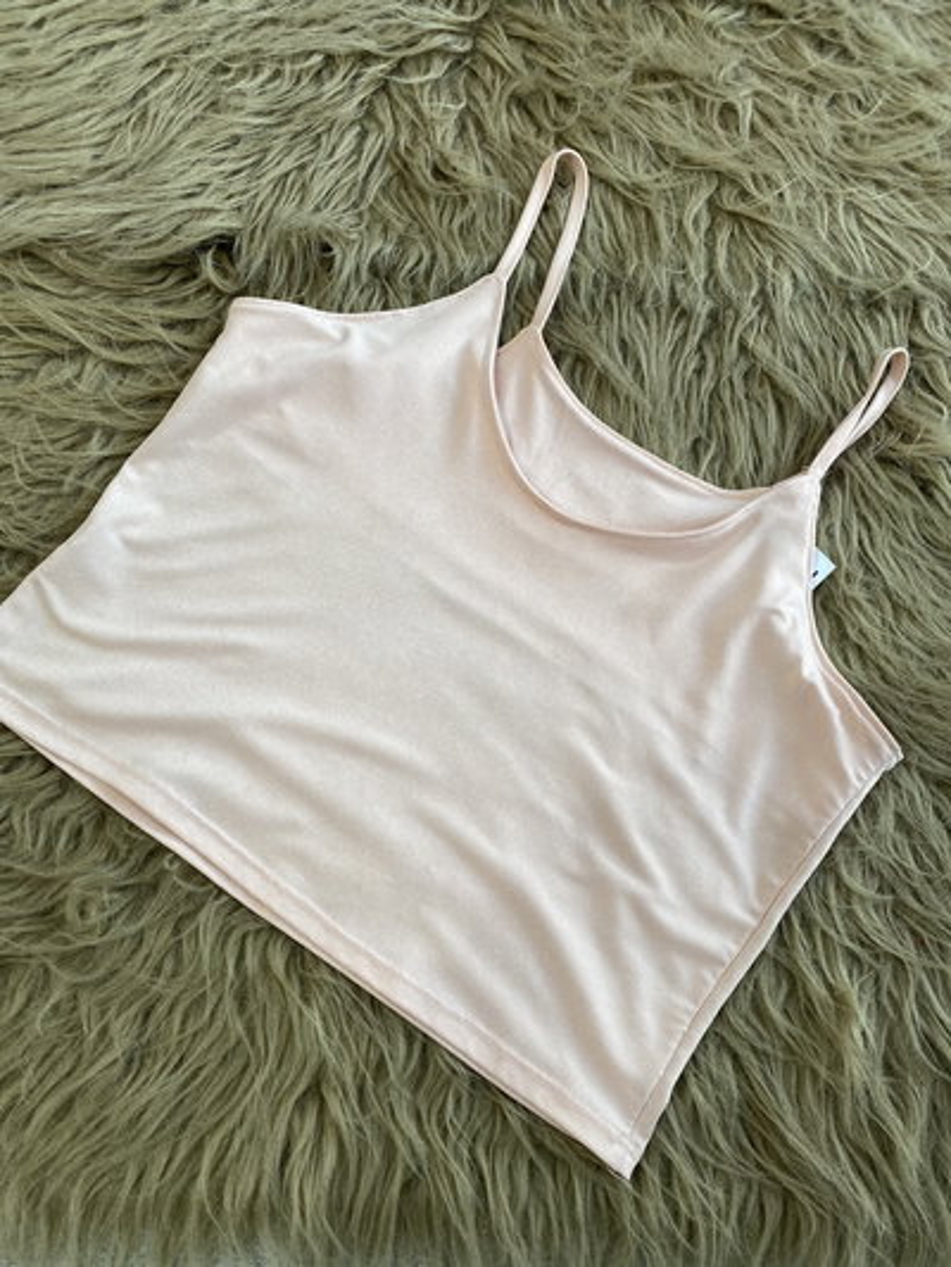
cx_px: 476
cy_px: 634
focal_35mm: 26
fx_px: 952
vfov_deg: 67.3
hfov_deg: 53.1
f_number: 1.8
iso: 100
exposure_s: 1/100
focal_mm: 4.25
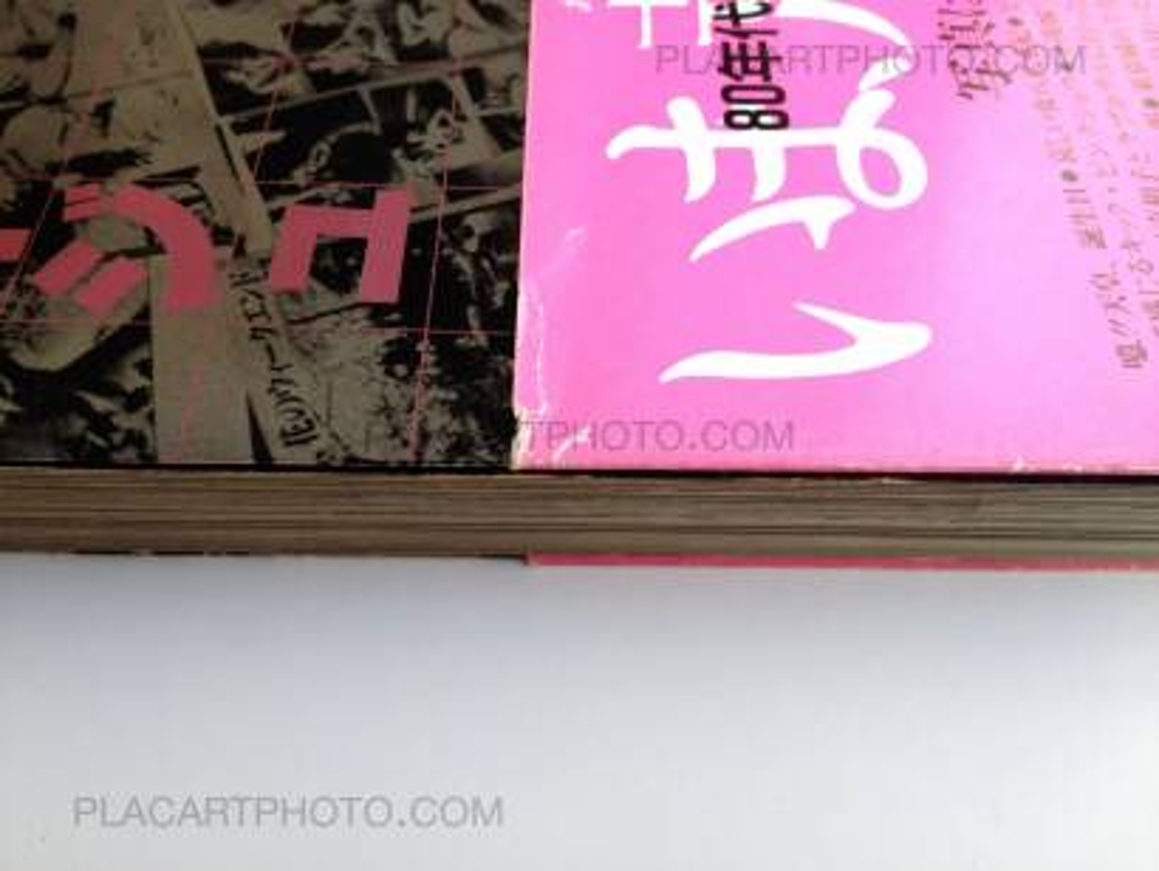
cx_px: 580
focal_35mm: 35
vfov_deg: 40.7
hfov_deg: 52.6
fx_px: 1173
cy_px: 436
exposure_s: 1/60
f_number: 2.4
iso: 64
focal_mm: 4.28
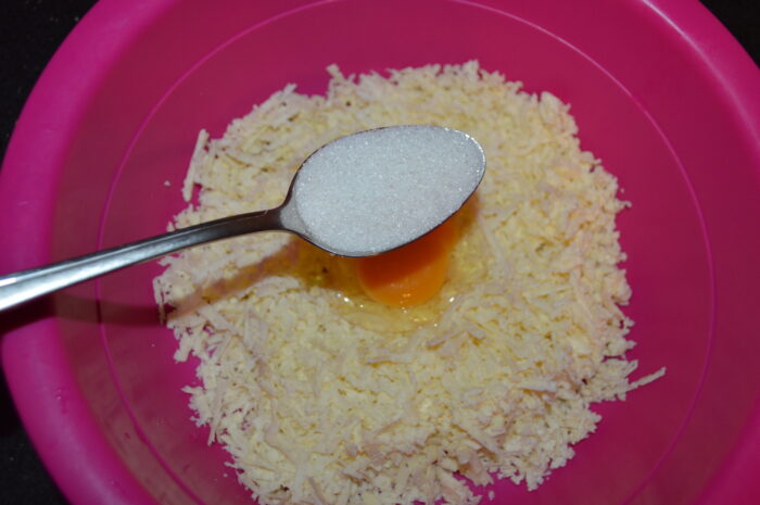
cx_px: 380
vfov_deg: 36.8
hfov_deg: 53.2
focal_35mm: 36
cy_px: 252
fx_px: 759
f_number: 4
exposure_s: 1/60
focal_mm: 24
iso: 400
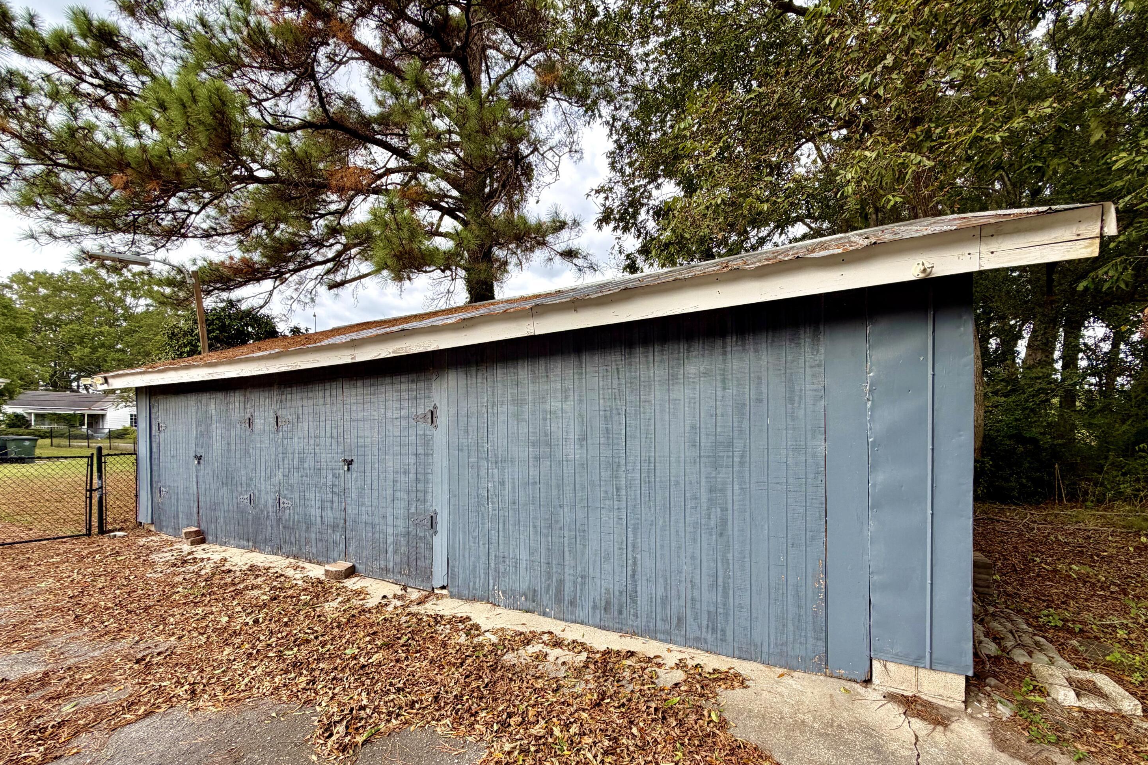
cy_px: 439
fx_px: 478
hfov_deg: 100.4
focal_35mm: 15
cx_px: 589
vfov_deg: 76.8
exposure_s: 1/241
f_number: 2.2
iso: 40
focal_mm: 2.22
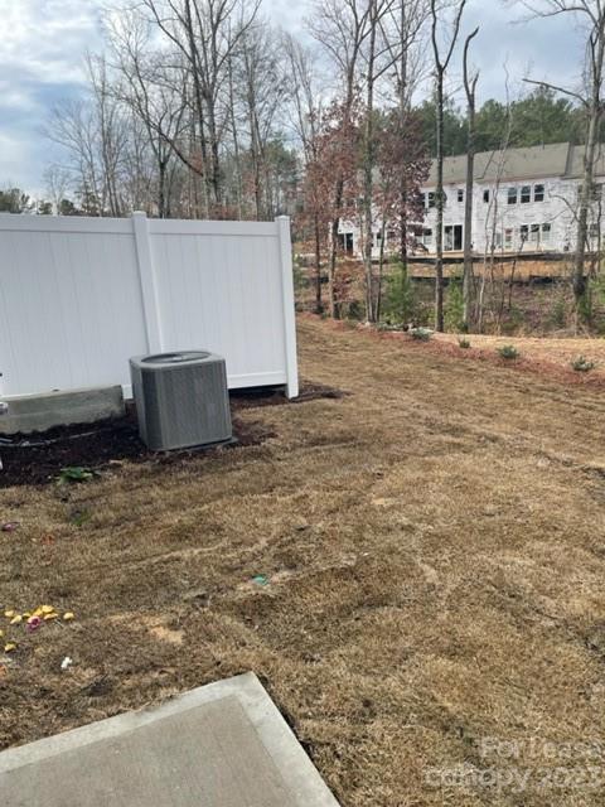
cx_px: 302
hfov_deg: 53.1
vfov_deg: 67.3
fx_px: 606
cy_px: 404
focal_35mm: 26
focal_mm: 4.2
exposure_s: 1/1114
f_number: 1.6
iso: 32
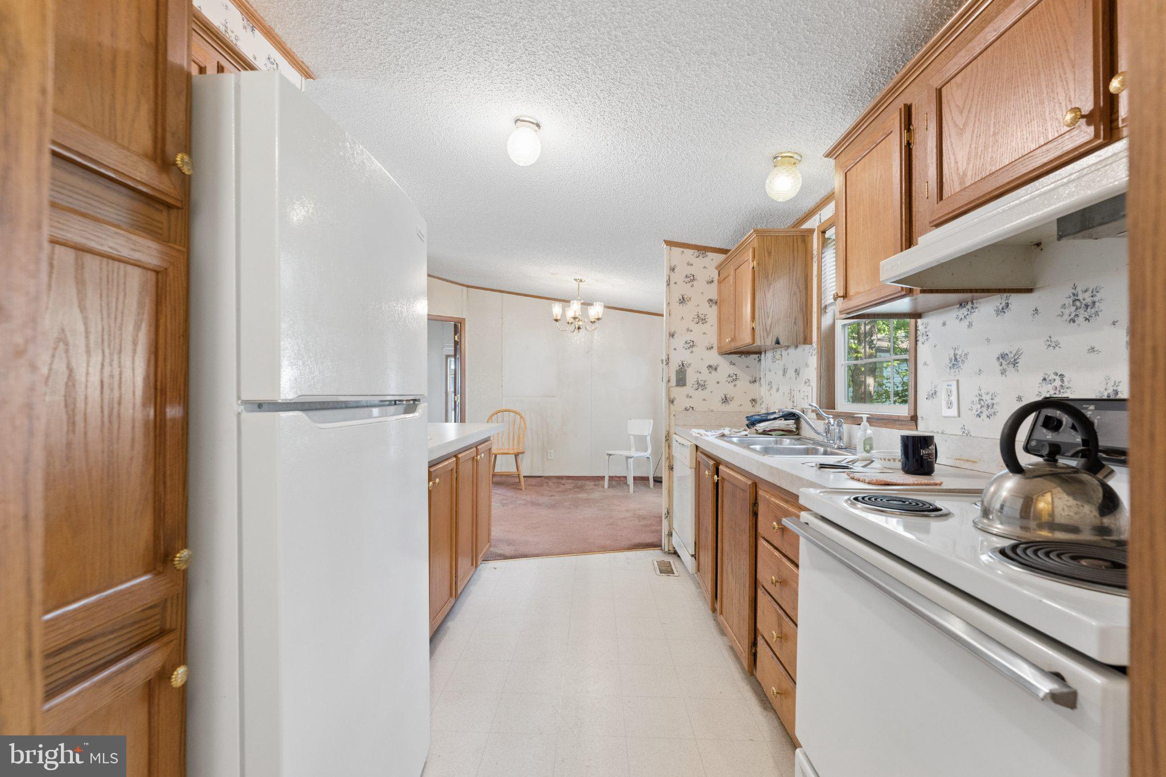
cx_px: 583
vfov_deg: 75.1
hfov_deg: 98.2
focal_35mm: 16
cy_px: 388
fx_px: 505
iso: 1250
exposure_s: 1/20
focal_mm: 15.6
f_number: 7.1
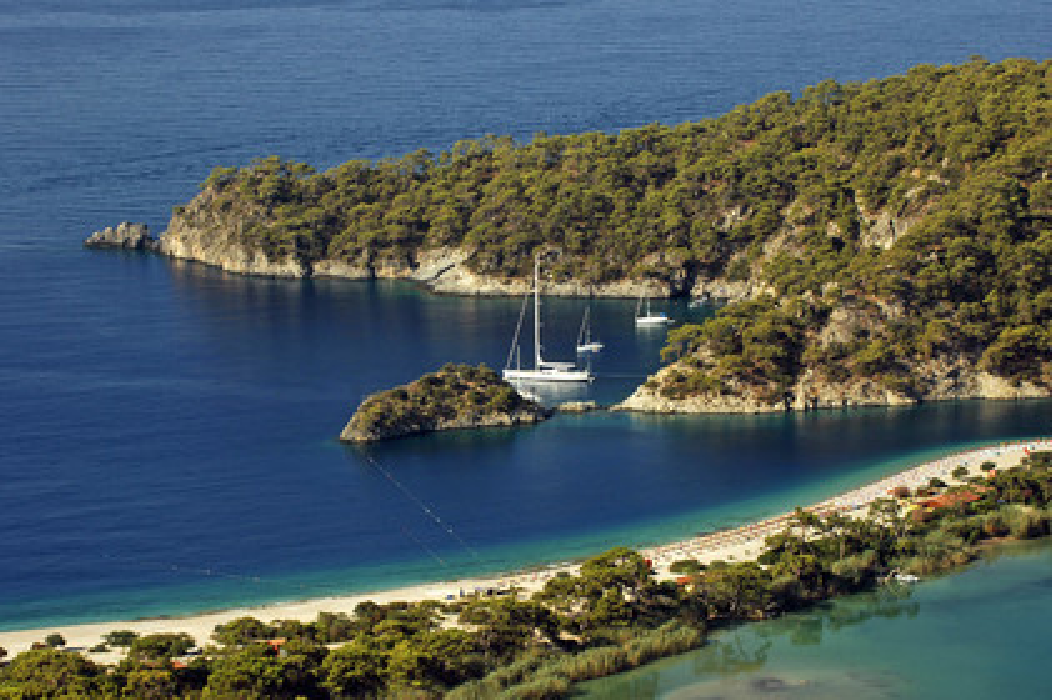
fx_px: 4599
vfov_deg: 8.7
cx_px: 526
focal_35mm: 158
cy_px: 350
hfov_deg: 13.1
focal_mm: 105
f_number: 8
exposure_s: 1/125
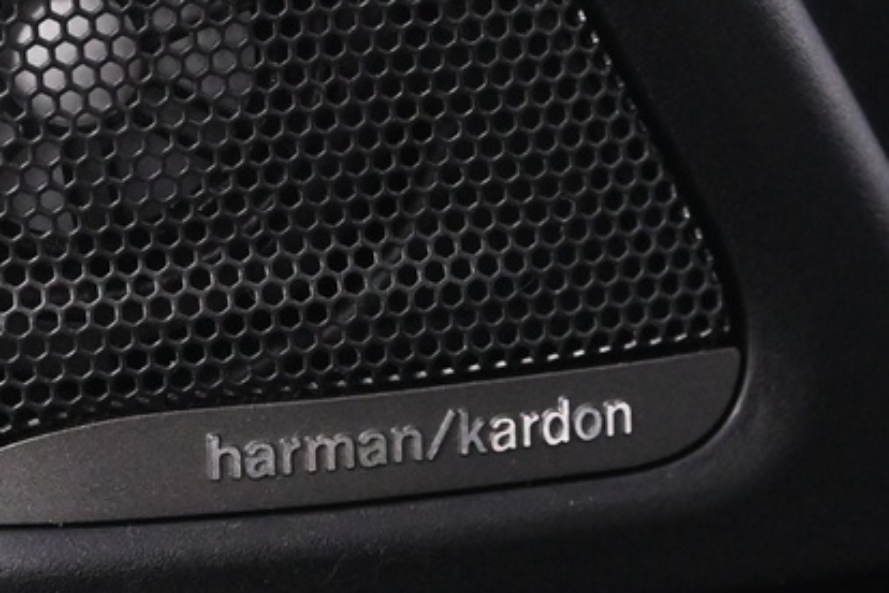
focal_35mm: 141
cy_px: 296
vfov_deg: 9.7
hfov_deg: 14.5
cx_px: 311
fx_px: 3482
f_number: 4.2
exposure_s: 1/30
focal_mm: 24
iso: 3200
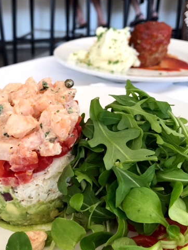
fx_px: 268
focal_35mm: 37
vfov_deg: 49.8
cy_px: 100
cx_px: 75
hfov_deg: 38.5
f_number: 1.8
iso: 32
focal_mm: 3.99
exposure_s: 1/120
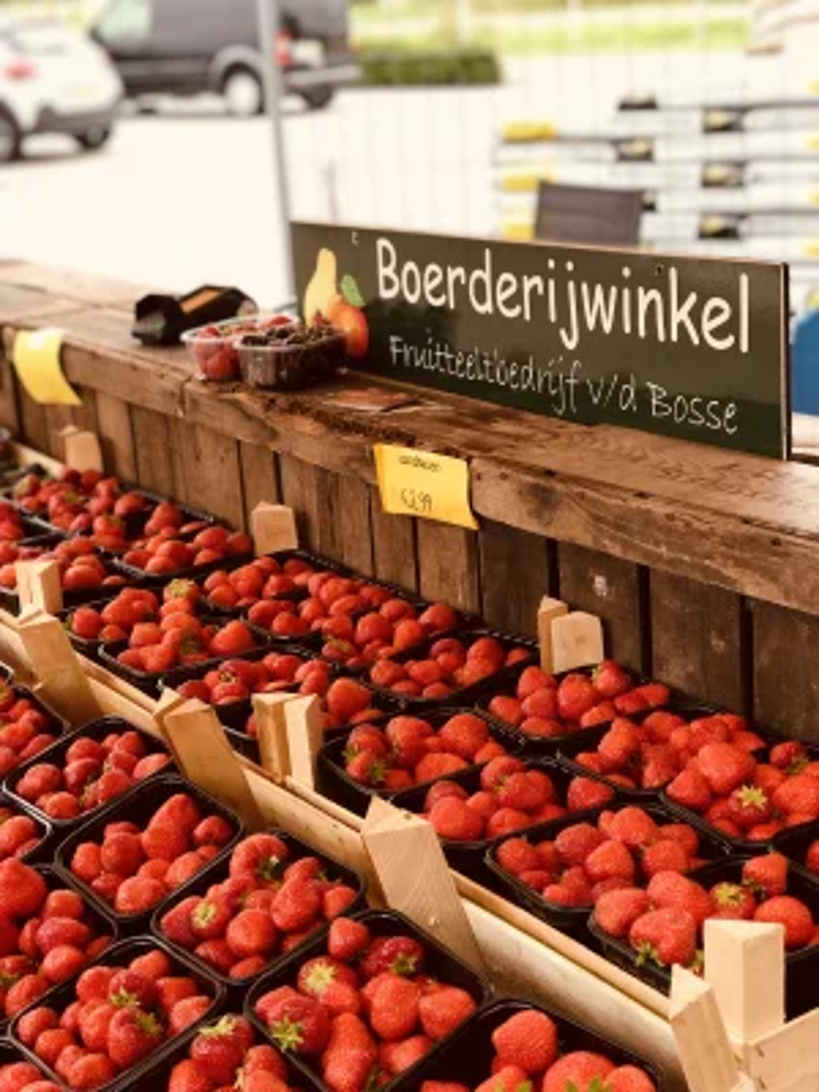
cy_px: 546
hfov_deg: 25.7
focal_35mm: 57
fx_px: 1798
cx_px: 410
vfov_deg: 33.8
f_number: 2.8
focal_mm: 6.6
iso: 20
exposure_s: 1/60
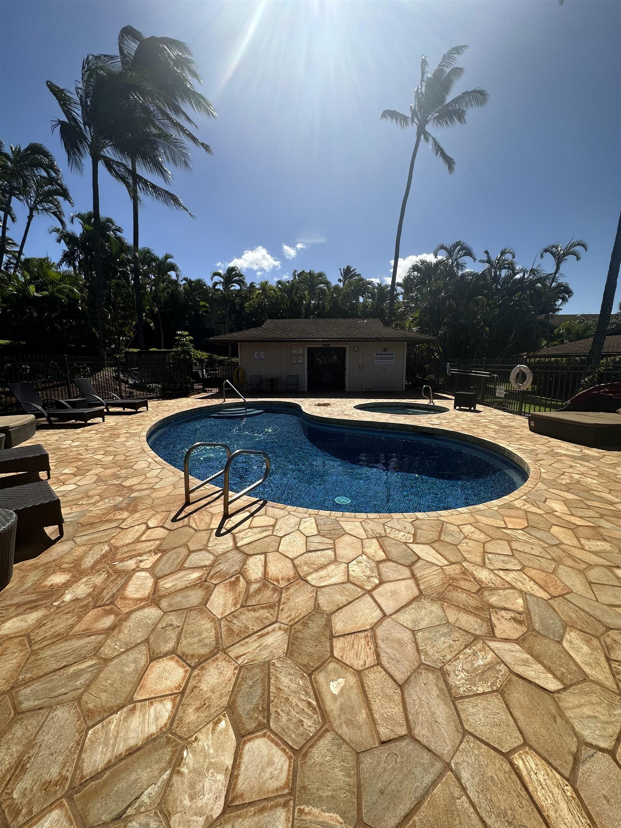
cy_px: 414
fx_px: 335
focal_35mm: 14
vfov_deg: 102.1
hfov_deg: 85.7
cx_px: 310
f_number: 2.2
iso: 50
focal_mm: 2.22
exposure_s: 1/3300
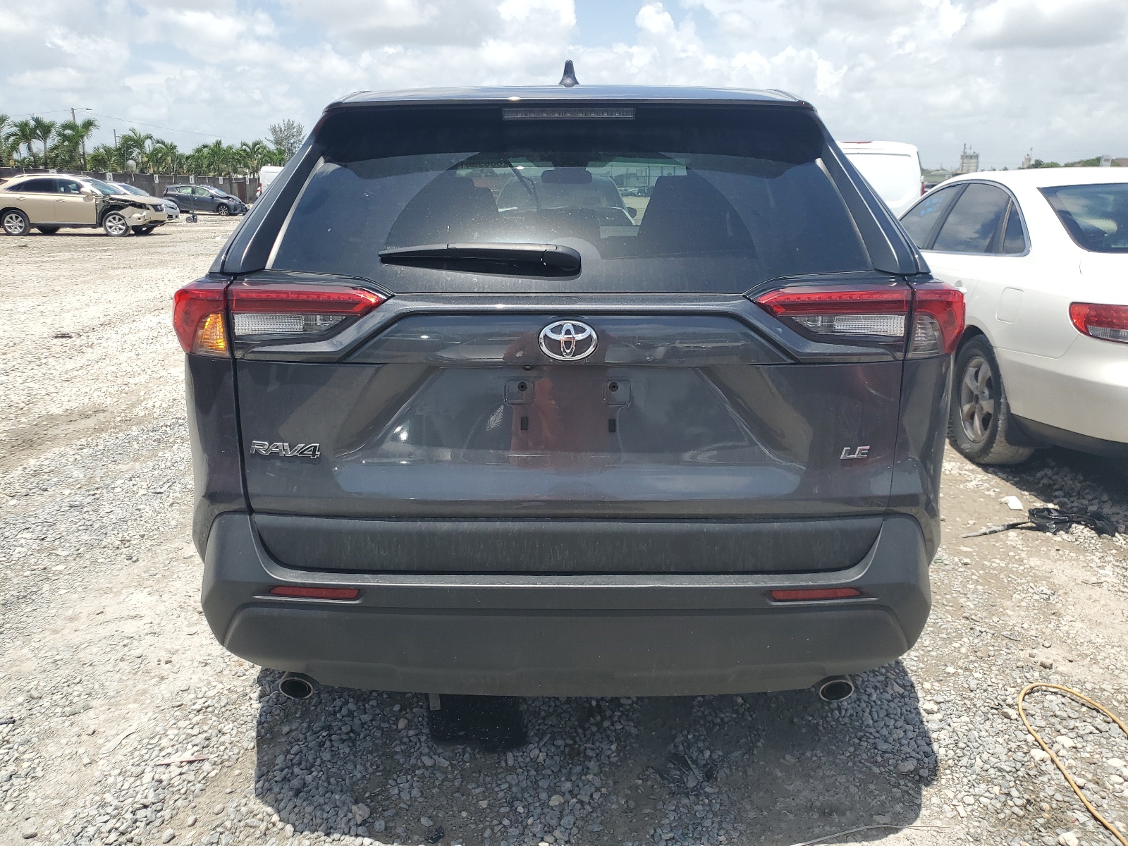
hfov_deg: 67.3
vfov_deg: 53.1
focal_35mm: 26
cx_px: 564
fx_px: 847
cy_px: 423
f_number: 1.5
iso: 50
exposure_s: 1/2500
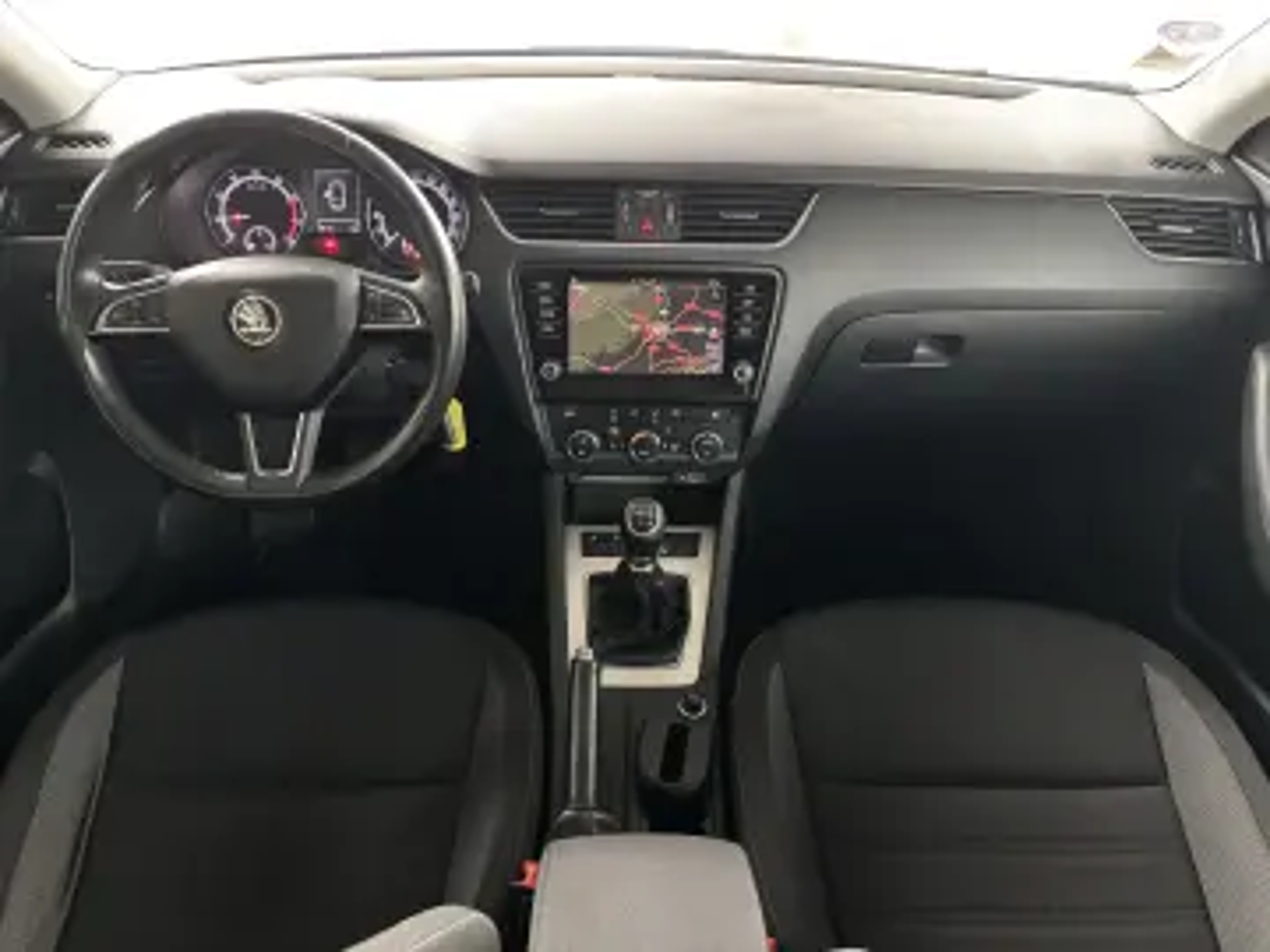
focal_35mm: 26
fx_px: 954
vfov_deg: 53.1
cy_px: 476
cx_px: 635
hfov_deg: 67.3
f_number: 1.6
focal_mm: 5.96
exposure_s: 1/30
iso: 800
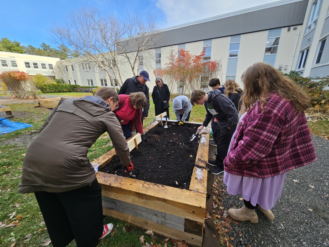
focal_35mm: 13
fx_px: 124
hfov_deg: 106.2
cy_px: 124
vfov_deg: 89.9
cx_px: 164
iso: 50
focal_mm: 2.2
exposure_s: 1/284
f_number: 2.2
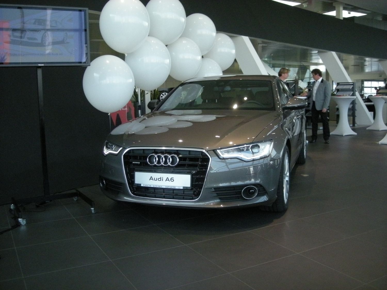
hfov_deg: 52.6
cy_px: 145
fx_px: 391
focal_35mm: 35
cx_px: 194
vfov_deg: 40.7
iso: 400
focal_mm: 5.7
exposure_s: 1/402
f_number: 2.8
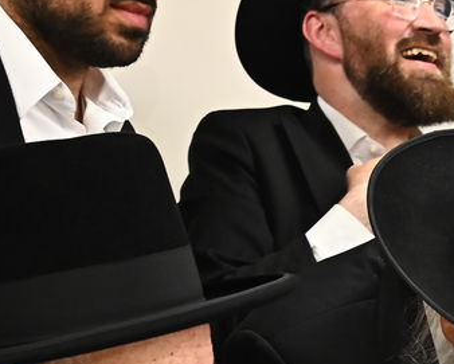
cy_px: 451
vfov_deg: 11.4
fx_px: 1775
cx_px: 655
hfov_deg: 13.8
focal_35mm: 132
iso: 3200
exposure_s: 1/200
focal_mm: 34
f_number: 5.6
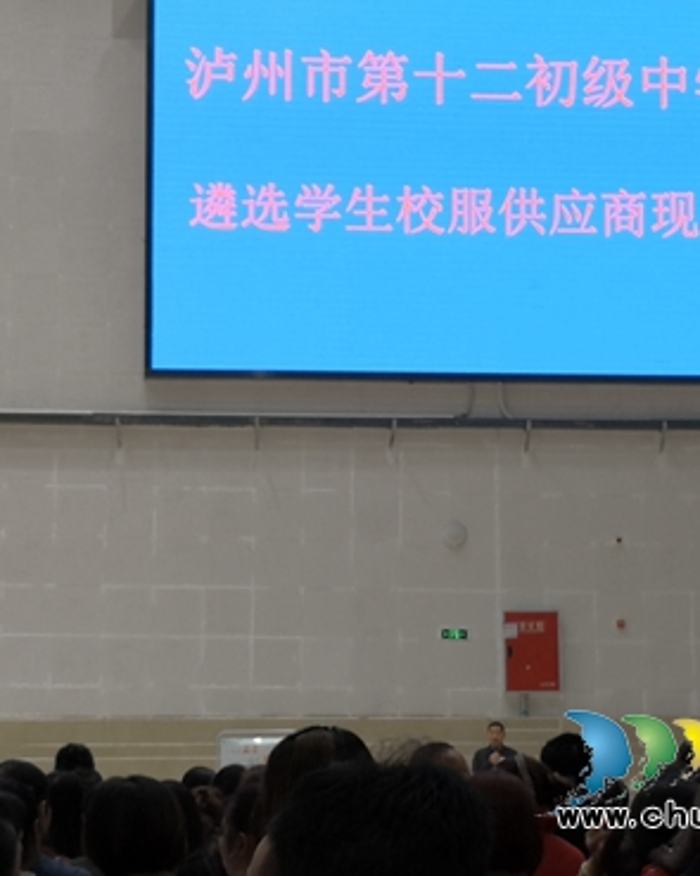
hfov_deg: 18.7
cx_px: 387
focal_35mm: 82
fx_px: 2124
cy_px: 443
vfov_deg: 23.3
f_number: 1.6
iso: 50
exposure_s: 1/50
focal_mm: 3.95
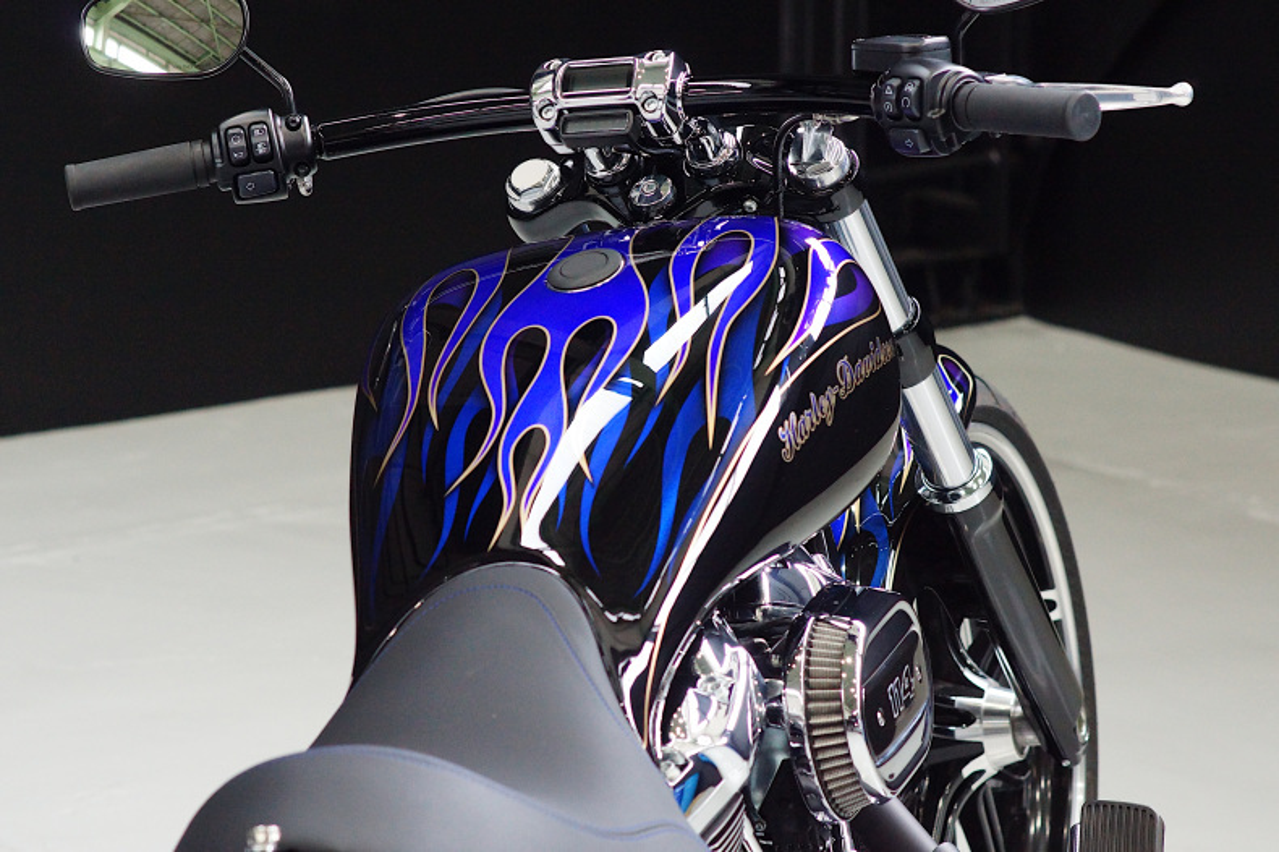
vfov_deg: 10.7
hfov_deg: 16.1
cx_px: 640
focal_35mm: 128
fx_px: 4528
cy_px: 426
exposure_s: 1/80
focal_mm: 85
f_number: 4.5
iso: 1600
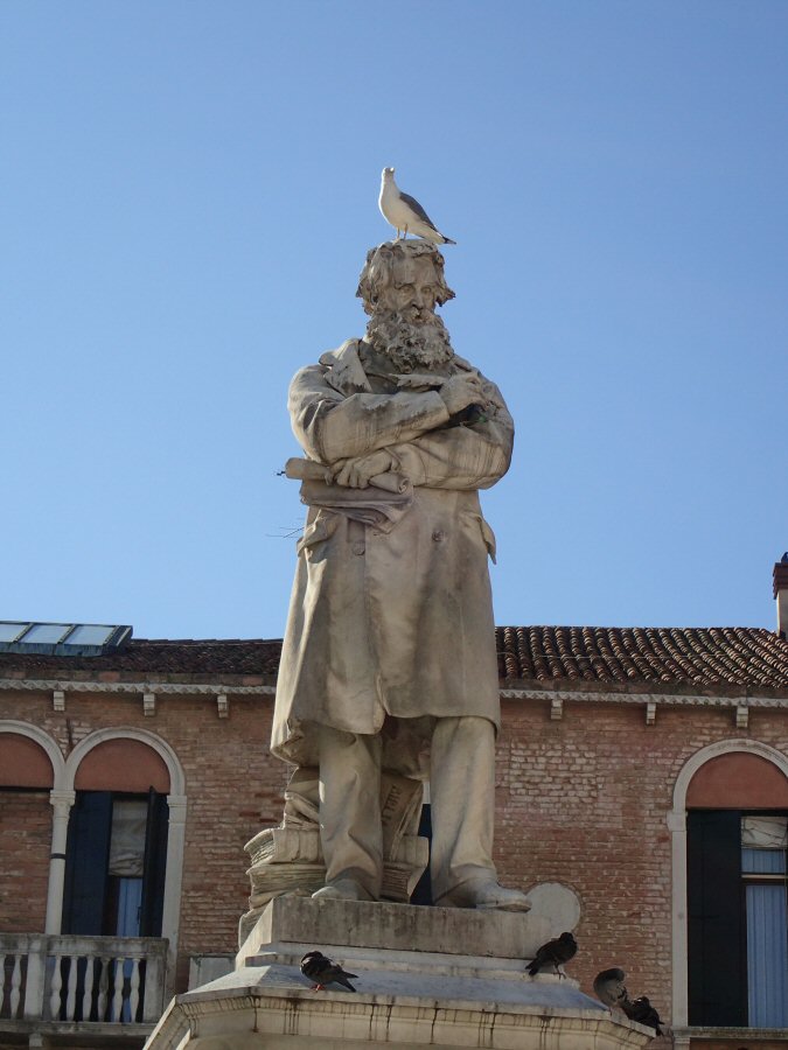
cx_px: 394
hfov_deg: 16.2
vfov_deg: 21.5
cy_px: 525
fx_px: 2762
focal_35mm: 91
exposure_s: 1/400
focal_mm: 16.48
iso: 100
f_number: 6.3
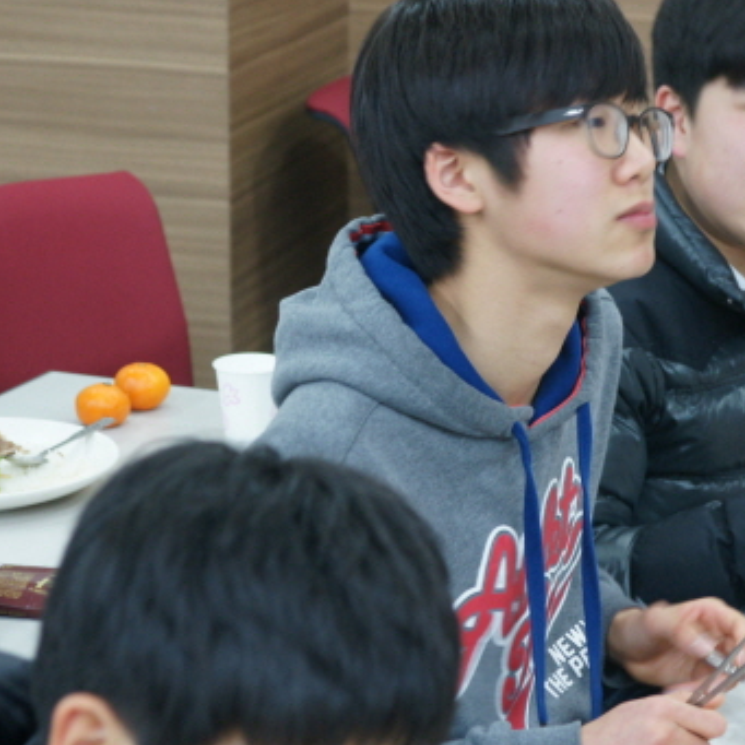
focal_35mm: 144
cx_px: 634
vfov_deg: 12.1
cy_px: 288
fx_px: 3503
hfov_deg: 12.1
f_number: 4.5
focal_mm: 55
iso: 800
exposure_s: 1/15
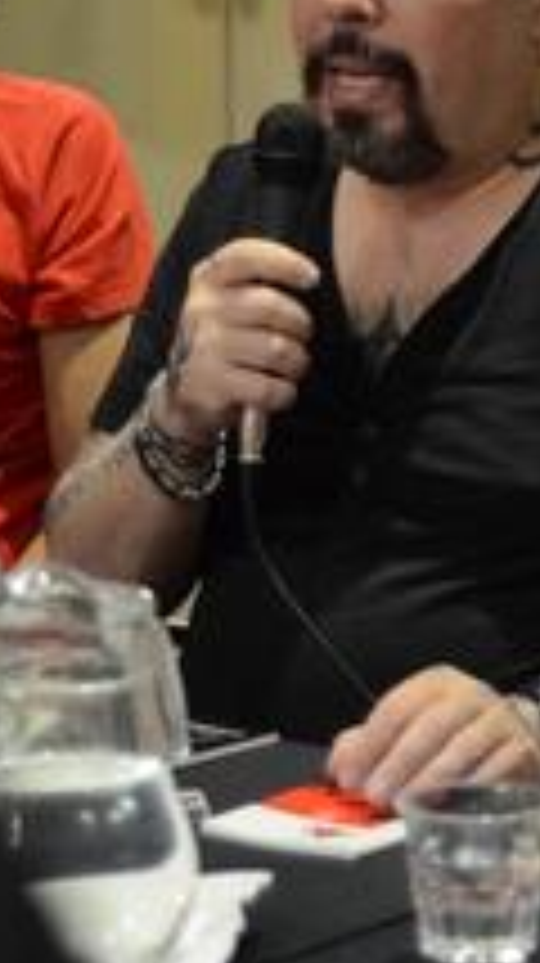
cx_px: 810
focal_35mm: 183
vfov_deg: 11.7
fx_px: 4669
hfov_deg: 6.5
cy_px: 236
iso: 1600
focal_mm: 50
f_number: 1.8
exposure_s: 1/50
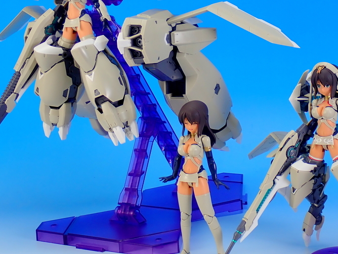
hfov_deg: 20.6
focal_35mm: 95
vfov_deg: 15.5
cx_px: 217
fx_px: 928
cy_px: 95
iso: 100
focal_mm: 11.09
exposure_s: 1
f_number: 14
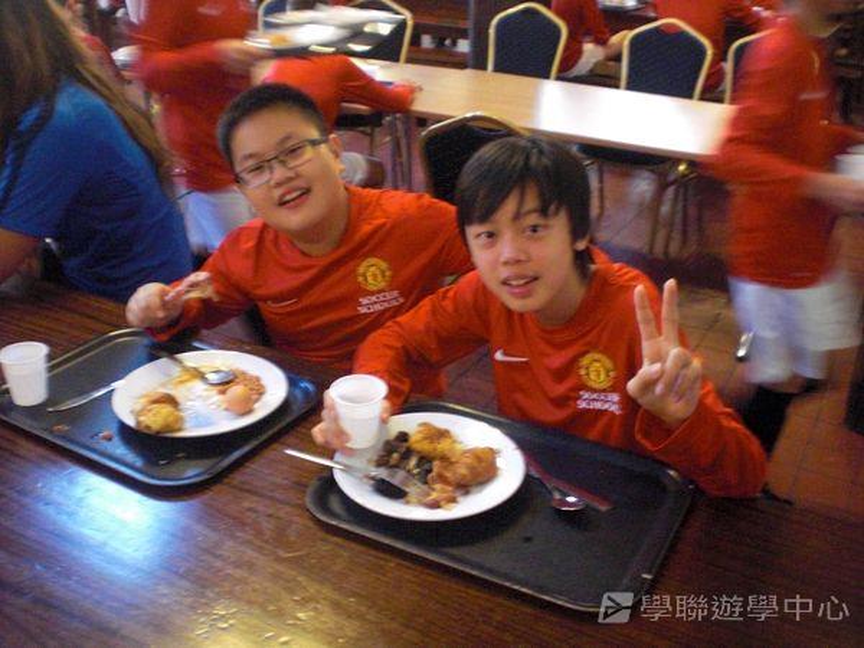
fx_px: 948
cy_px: 324
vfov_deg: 37.7
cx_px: 432
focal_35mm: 38
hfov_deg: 49.0
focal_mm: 6.3
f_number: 3.1
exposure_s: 1/20
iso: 800
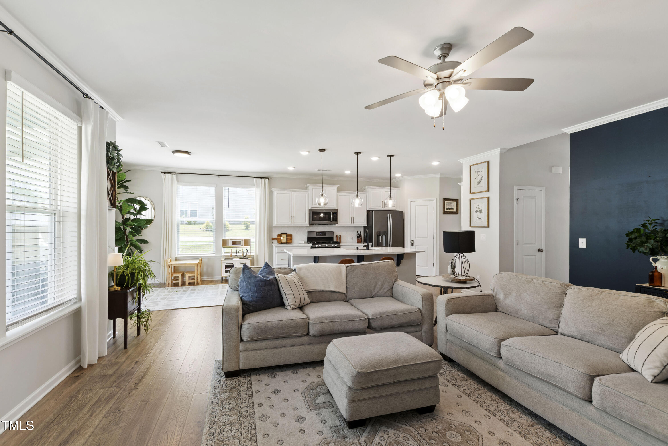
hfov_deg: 100.4
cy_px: 223
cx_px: 334
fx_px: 278
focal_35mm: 15
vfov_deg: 77.3
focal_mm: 10
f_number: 8
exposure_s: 1/4
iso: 100
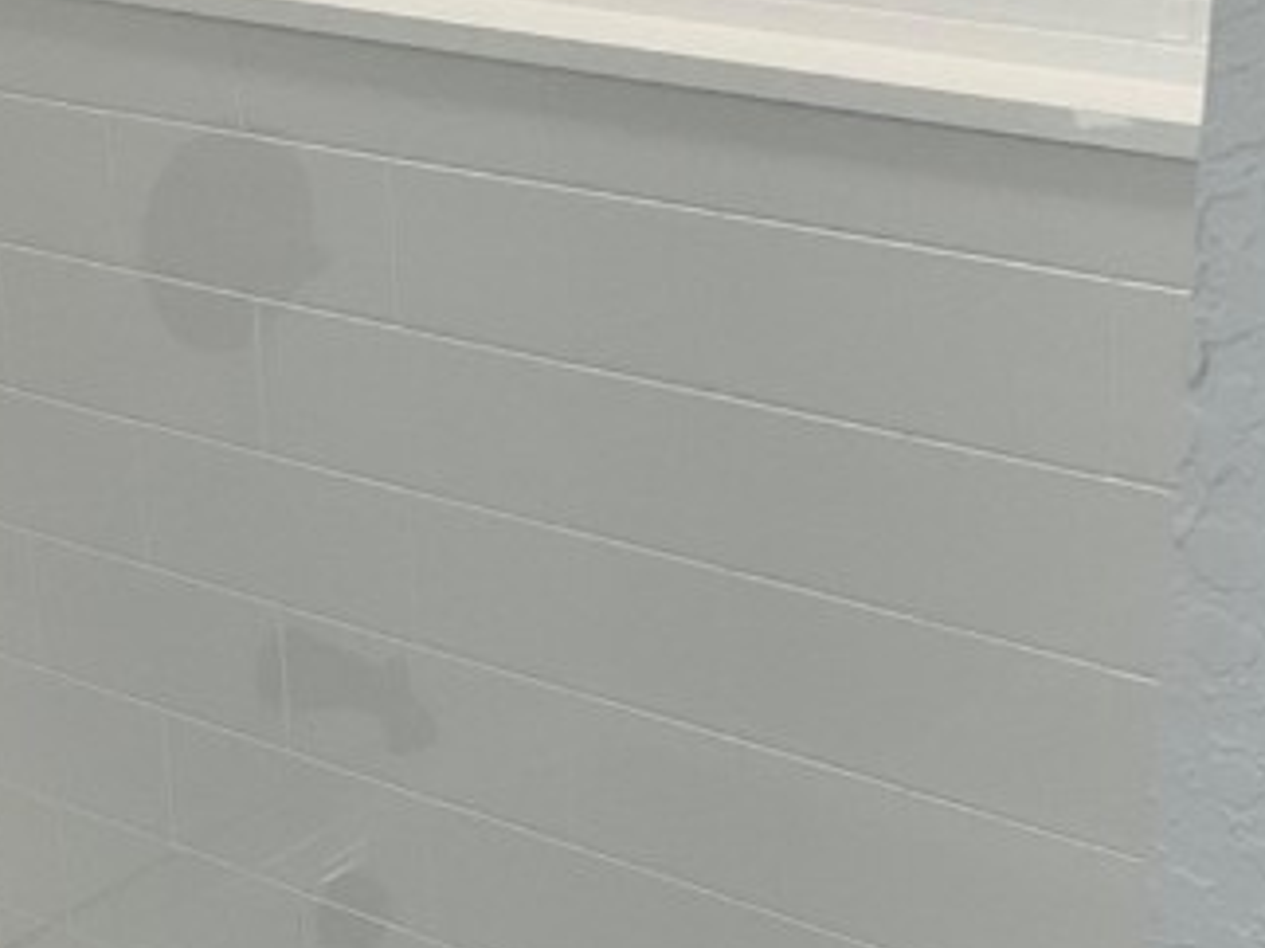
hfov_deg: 21.3
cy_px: 627
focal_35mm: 92
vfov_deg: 16.0
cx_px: 537
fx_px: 3361
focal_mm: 3
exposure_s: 1/120
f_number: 1.8
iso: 40
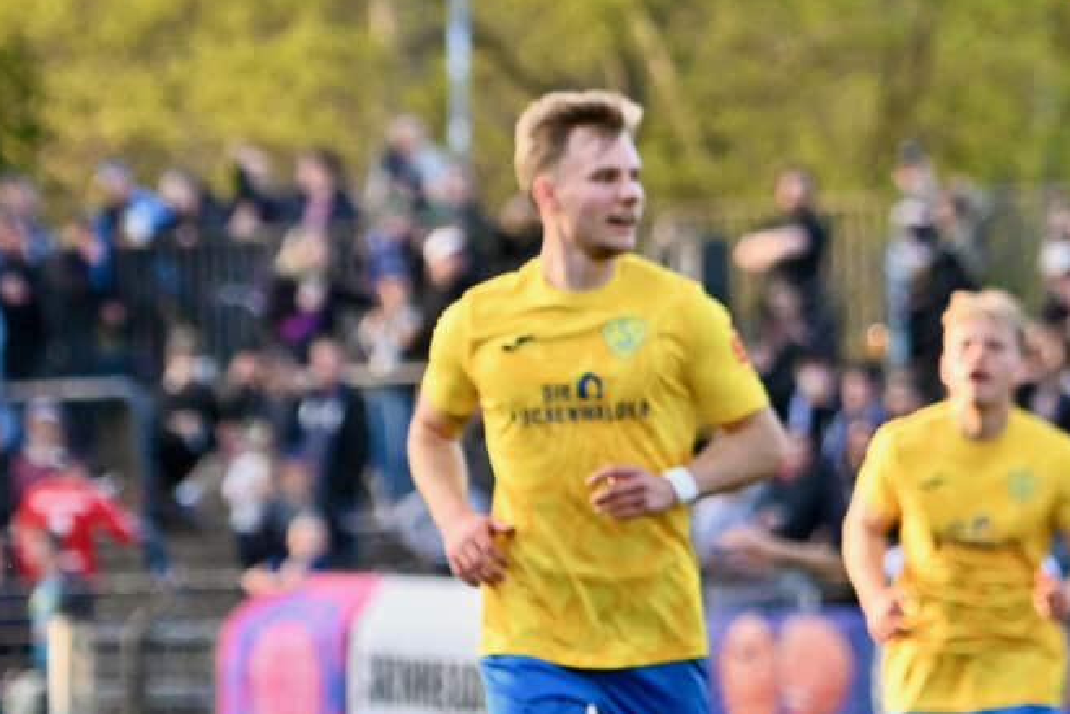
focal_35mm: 716
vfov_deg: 1.9
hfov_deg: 2.9
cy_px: 572
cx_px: 930
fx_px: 21284
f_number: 5.6
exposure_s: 1/1600
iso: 2500
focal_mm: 230
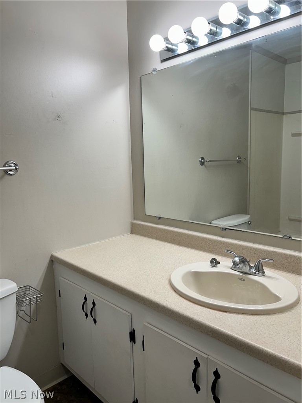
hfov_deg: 53.1
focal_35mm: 26
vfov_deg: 67.3
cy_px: 202
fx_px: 302
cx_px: 151
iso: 50
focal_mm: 5.7
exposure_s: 1/120
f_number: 1.5
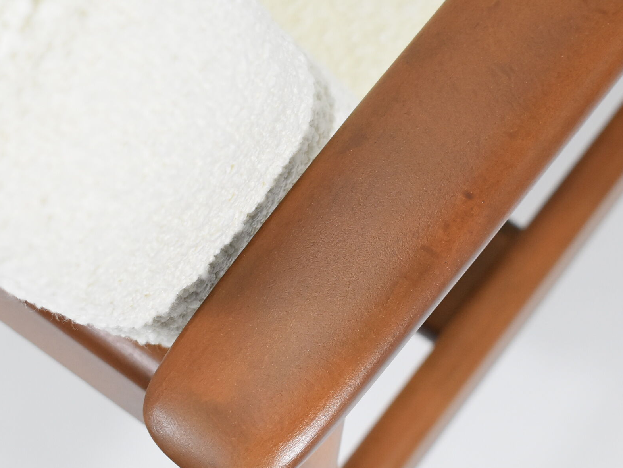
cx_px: 291
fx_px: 1980
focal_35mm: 110
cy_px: 251
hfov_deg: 17.9
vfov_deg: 13.5
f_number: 4.8
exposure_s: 1/125
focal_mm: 40
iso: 1400
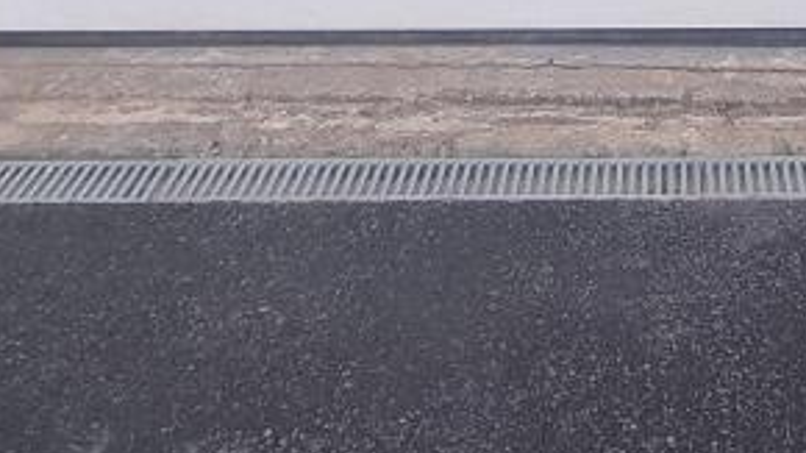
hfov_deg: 39.7
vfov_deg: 17.8
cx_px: 642
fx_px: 1068
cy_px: -417
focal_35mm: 50
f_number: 2.2
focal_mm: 2.2
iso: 50
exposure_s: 1/499
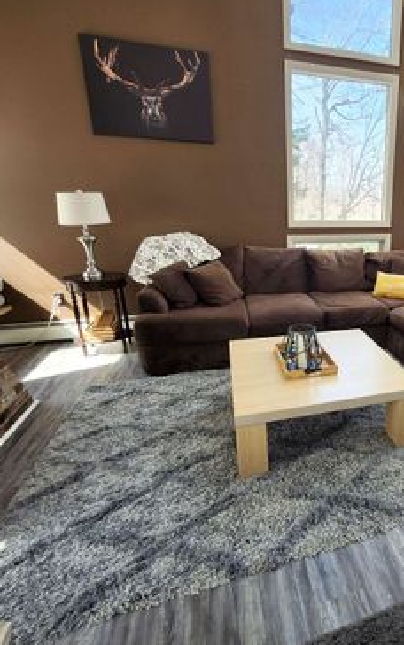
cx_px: 353
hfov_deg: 55.3
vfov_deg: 87.9
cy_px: 315
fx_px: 334
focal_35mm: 19
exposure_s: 1/120
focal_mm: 1.74
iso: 64
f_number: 2.2
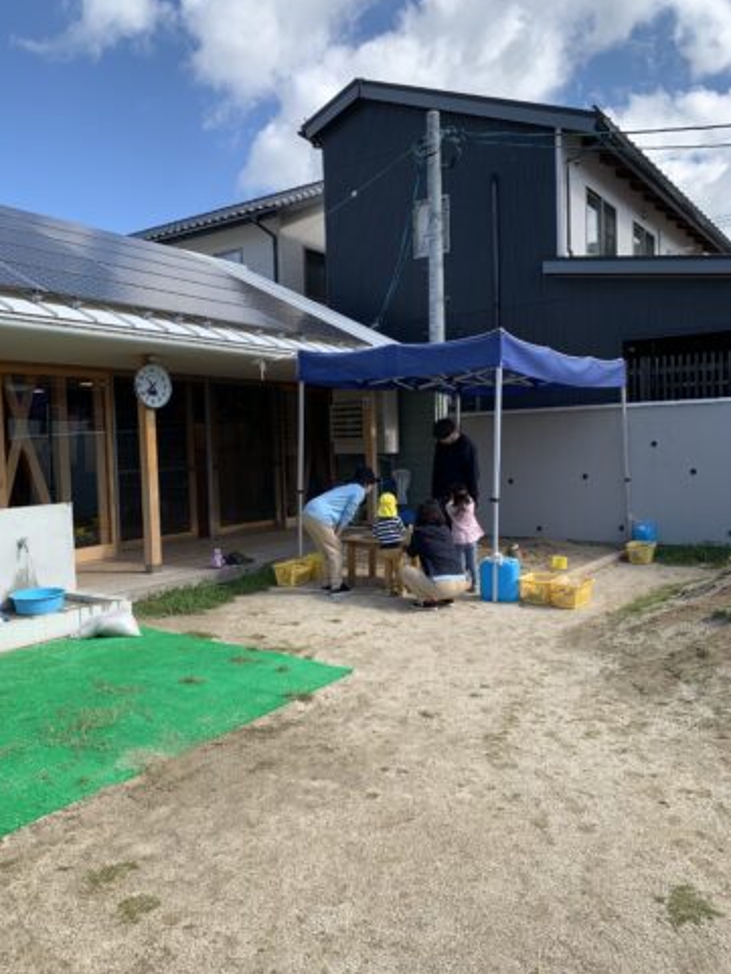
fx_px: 760
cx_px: 363
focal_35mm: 27
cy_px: 492
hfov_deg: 51.4
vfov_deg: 65.3
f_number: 1.8
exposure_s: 1/1124
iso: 25
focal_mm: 4.25
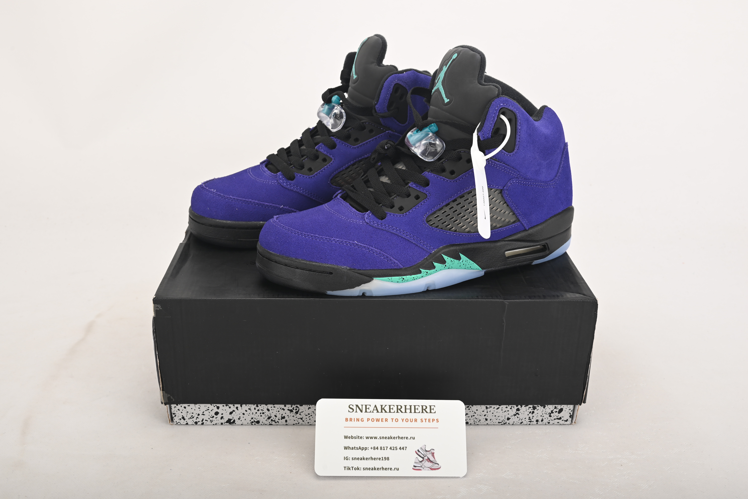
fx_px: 790
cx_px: 374
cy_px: 250
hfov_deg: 50.7
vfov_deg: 35.1
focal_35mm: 38
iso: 100
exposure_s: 1/200
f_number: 11
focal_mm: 38
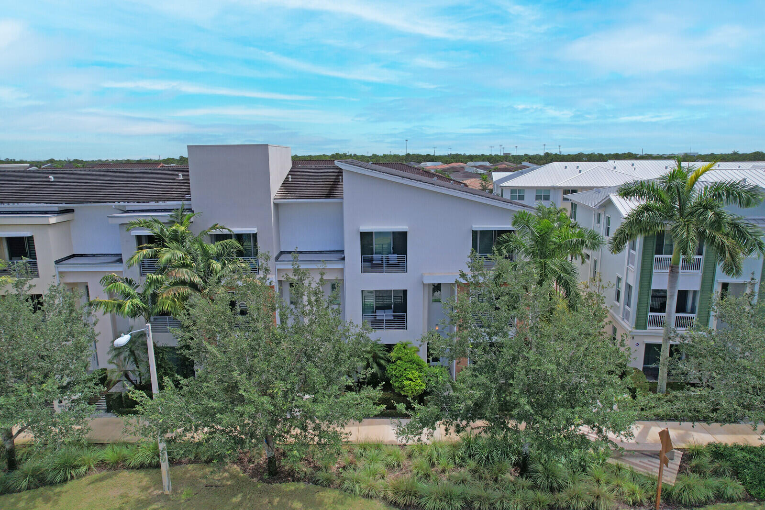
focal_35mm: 22
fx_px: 467
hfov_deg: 78.6
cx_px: 382
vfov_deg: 57.2
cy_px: 255
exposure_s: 1/2500
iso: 100
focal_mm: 8.38
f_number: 2.8
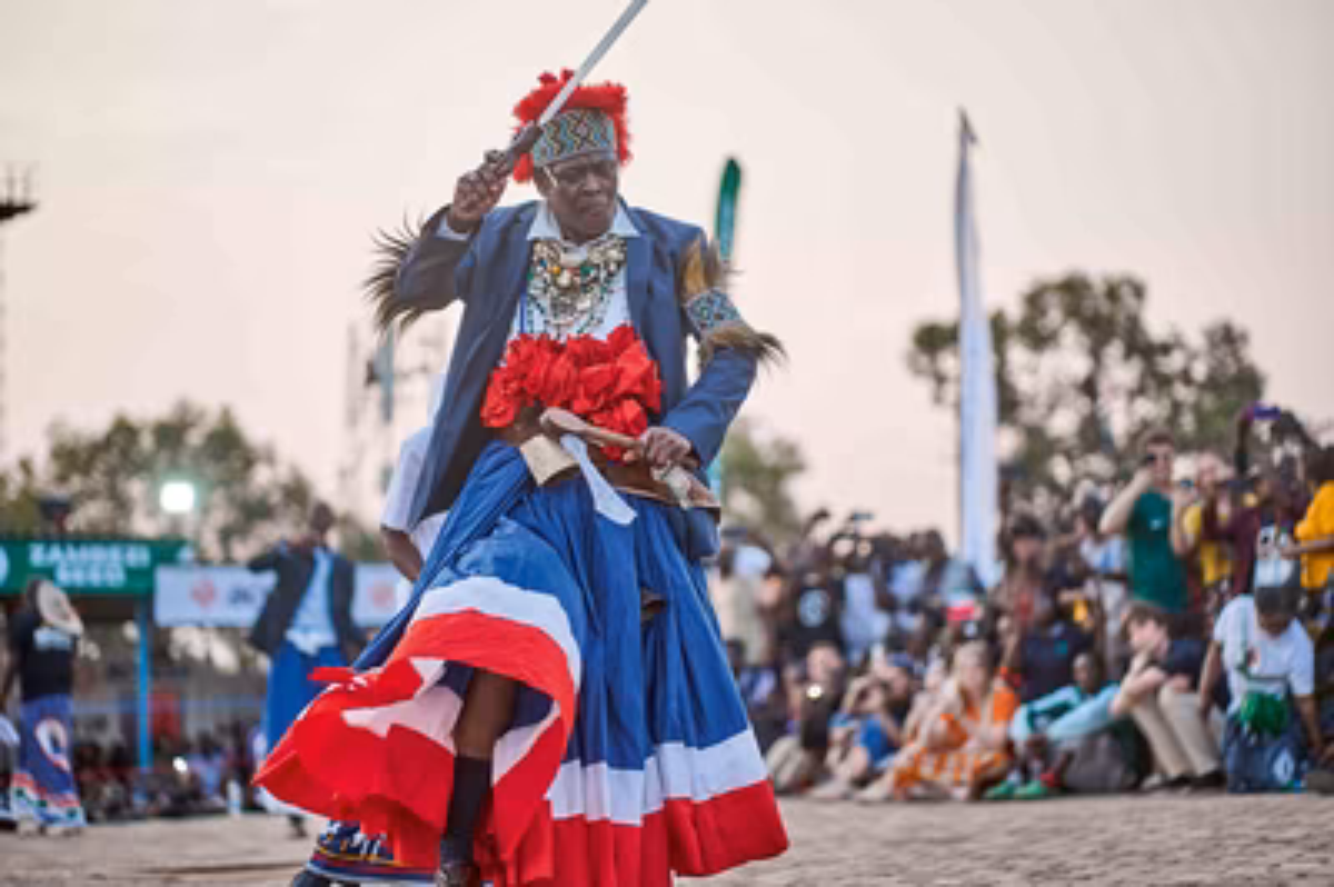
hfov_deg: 23.9
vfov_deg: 16.0
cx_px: 667
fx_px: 3147
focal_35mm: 85
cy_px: 444
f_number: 1.8
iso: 200
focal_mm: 85
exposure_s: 1/800
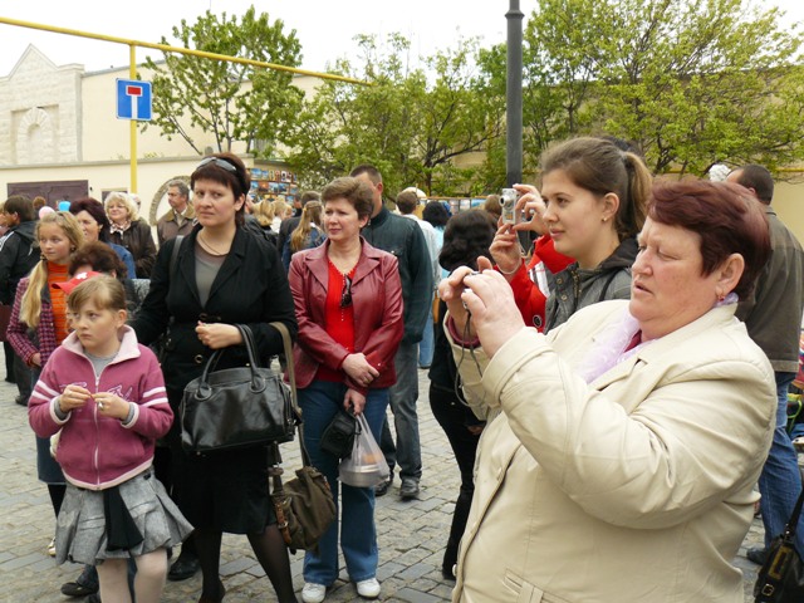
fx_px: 836
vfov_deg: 39.7
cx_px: 402
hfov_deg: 51.4
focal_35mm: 36
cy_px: 302
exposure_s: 1/100
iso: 100
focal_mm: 6
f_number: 4
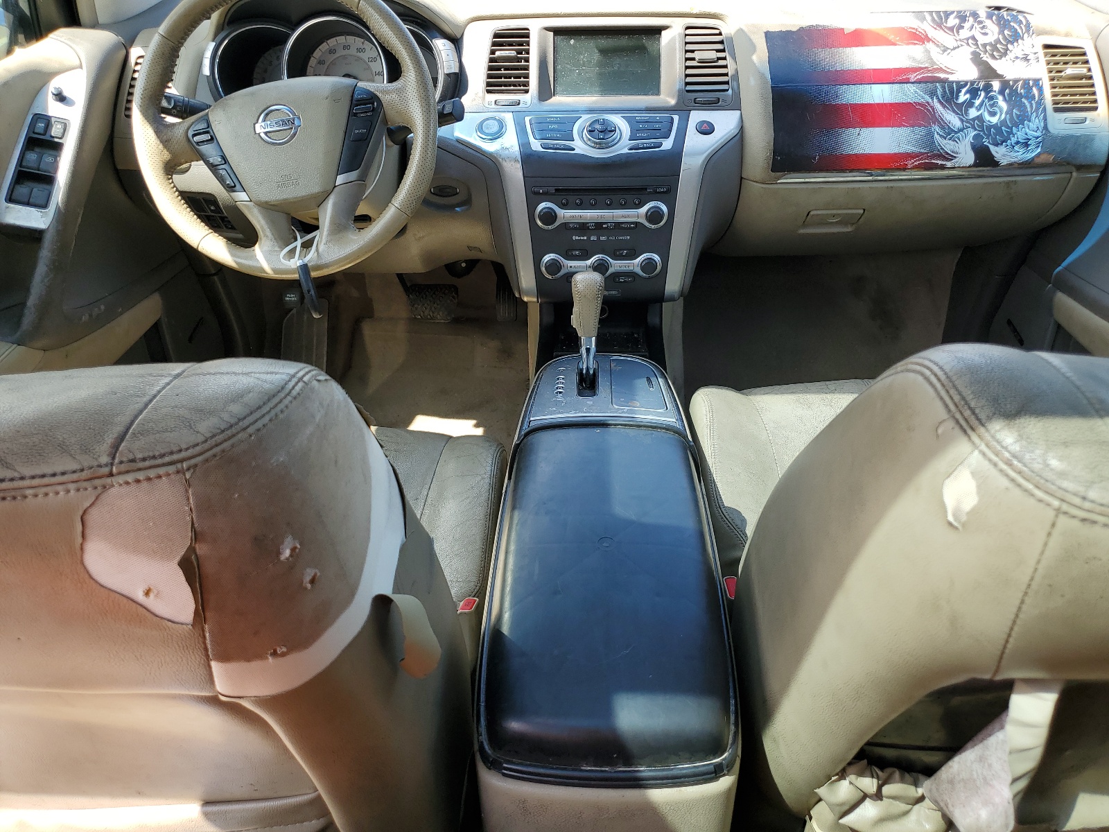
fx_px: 833
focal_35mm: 26
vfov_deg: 53.1
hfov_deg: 67.3
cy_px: 416
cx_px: 554
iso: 50
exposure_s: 1/435
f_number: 1.5
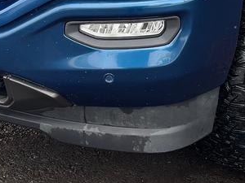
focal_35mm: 111
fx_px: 786
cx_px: 92
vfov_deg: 12.6
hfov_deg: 17.7
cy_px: -96
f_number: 1.6
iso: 50
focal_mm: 5.96
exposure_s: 1/654
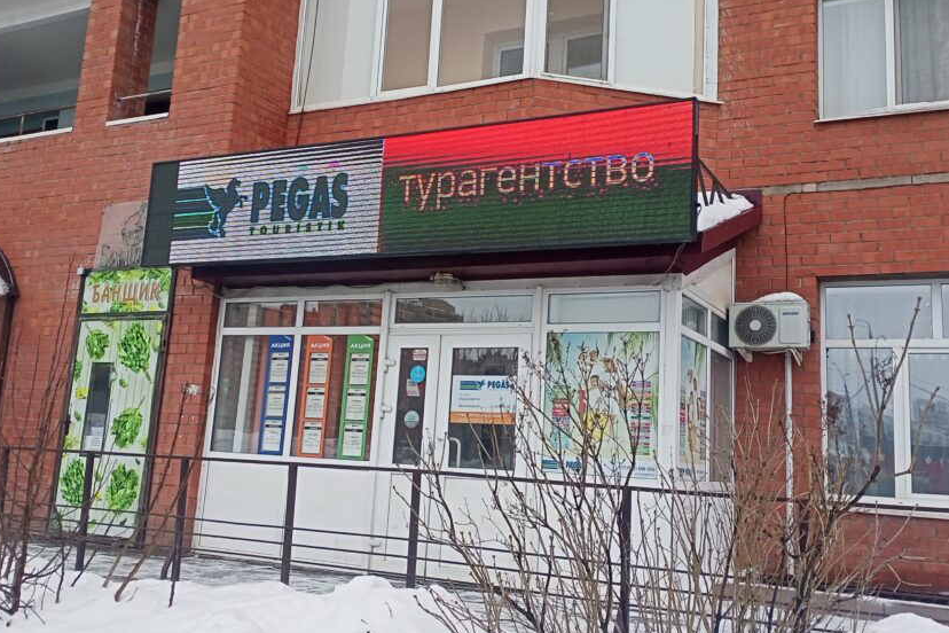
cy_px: 289
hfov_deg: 53.1
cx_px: 462
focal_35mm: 36
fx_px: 949
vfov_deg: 36.8
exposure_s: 1/898
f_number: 1.8
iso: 114
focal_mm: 4.05
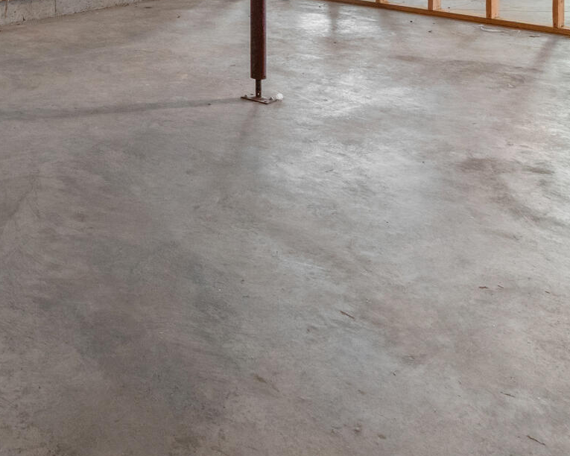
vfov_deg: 27.4
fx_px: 776
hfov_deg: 36.9
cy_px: -135
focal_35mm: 46
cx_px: 22
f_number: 8
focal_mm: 10
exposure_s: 2
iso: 400
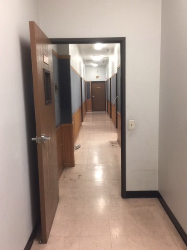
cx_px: 97
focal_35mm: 32
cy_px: 124
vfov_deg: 56.8
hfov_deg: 44.2
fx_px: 230
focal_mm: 4.15
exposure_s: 1/15
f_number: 2.2
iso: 50
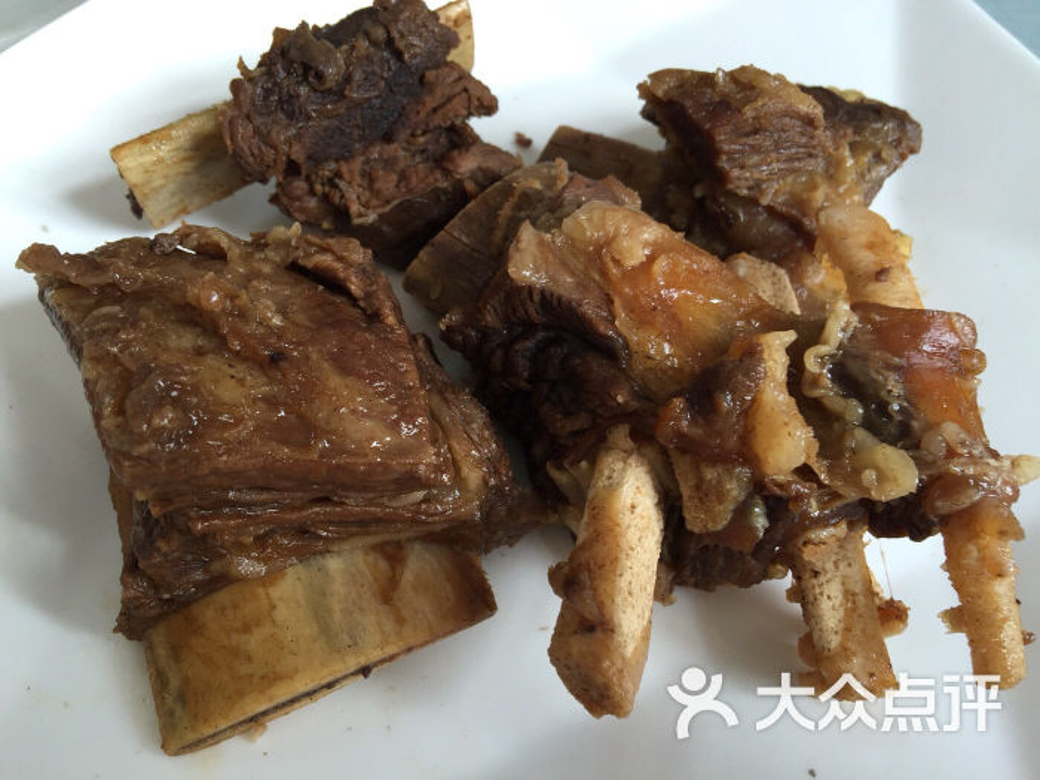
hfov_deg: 61.7
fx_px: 871
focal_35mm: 29
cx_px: 520
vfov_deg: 48.2
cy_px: 390
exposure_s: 1/40
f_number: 2.2
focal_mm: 4.15
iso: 32
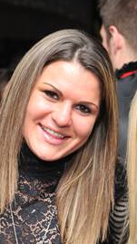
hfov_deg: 9.6
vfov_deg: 17.3
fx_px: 802
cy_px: 161
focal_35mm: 124
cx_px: 177
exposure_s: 1/100
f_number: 5
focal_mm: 58
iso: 800
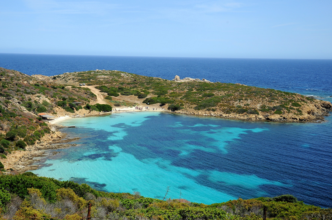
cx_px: 136
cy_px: 100
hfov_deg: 45.3
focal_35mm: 43
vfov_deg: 31.1
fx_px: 396
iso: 400
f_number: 13
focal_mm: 36
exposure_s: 1/500
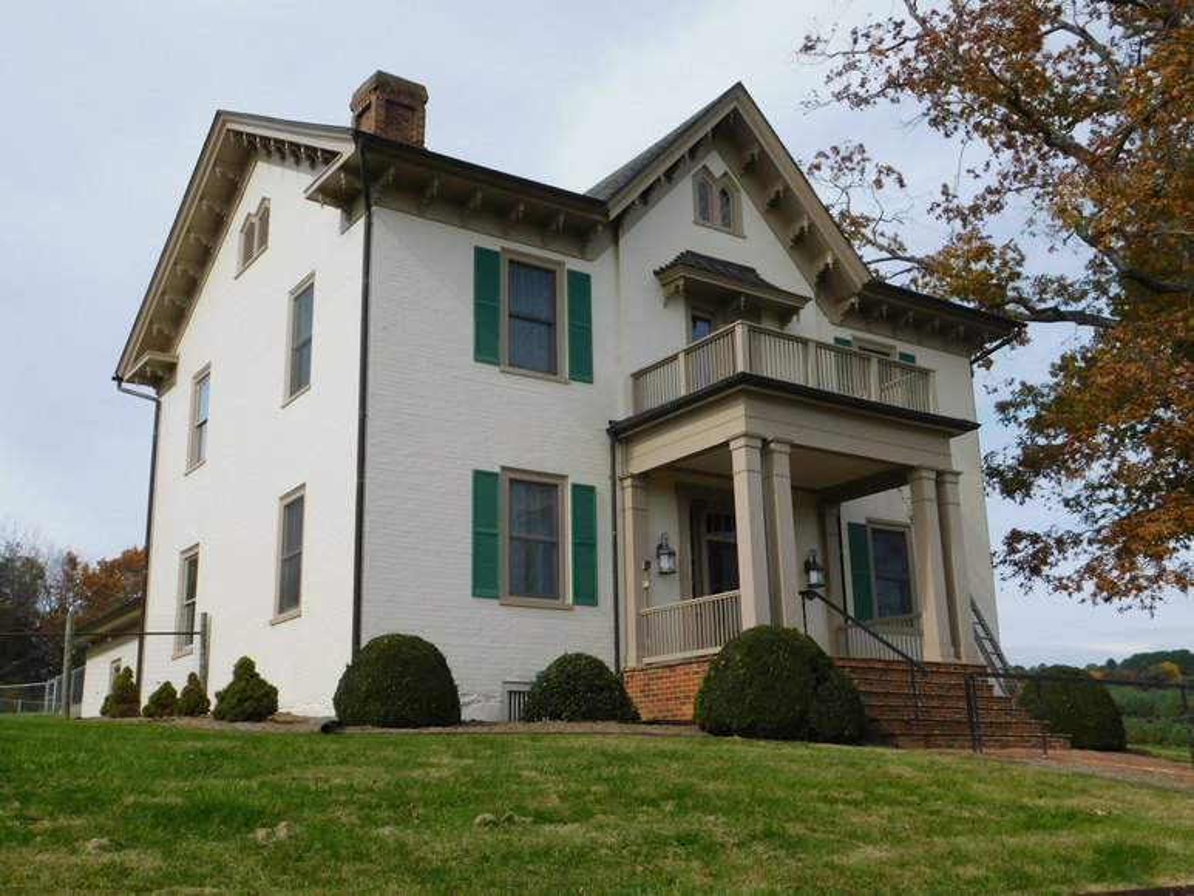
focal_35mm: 36
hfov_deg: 51.3
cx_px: 597
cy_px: 448
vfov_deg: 39.7
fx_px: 1242
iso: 125
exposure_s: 1/1250
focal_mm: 6.3
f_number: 3.5
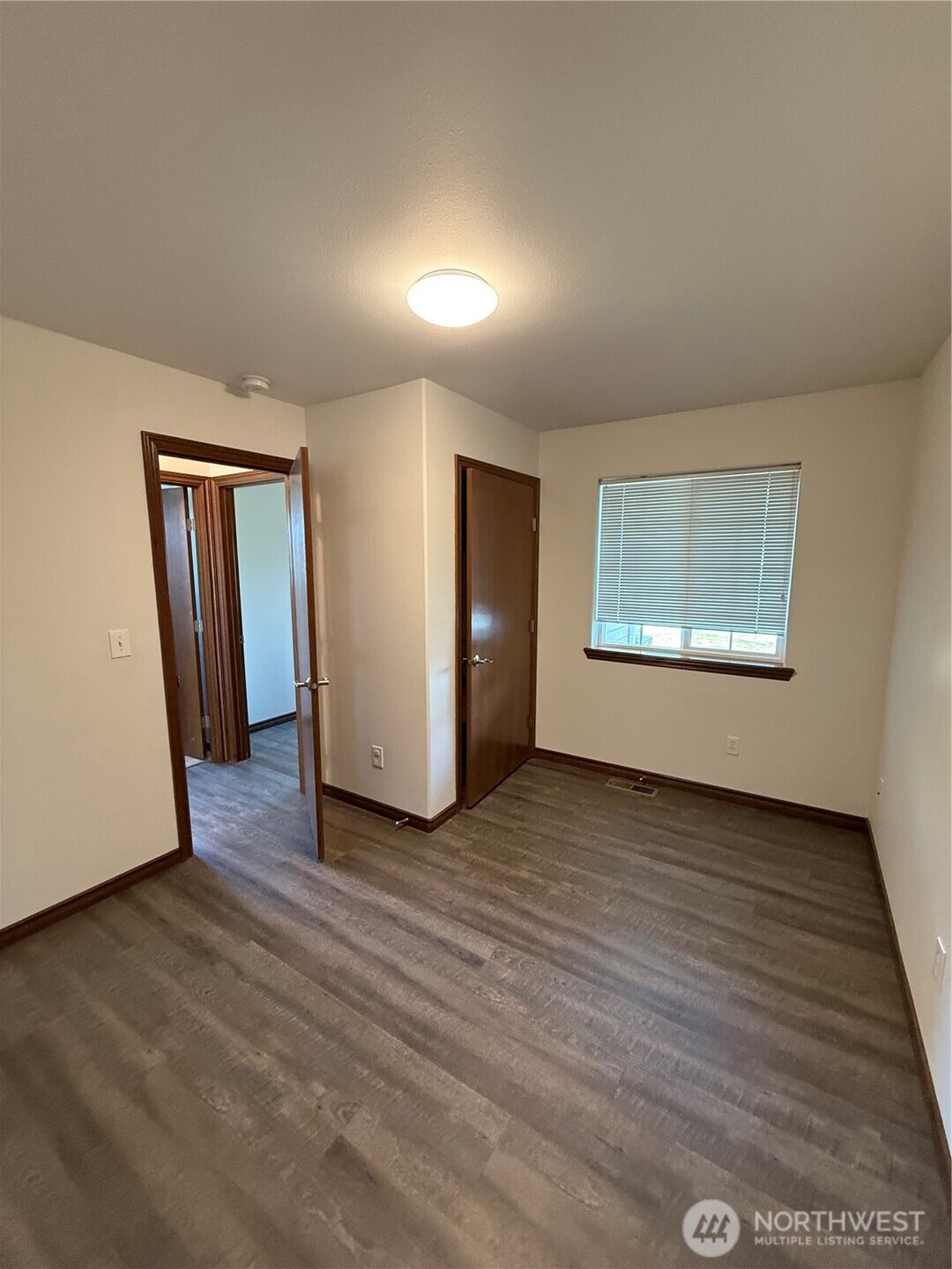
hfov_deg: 85.7
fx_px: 513
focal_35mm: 14
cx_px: 476
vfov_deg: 102.1
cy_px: 634
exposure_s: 1/60
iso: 400
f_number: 2.2
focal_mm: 2.22
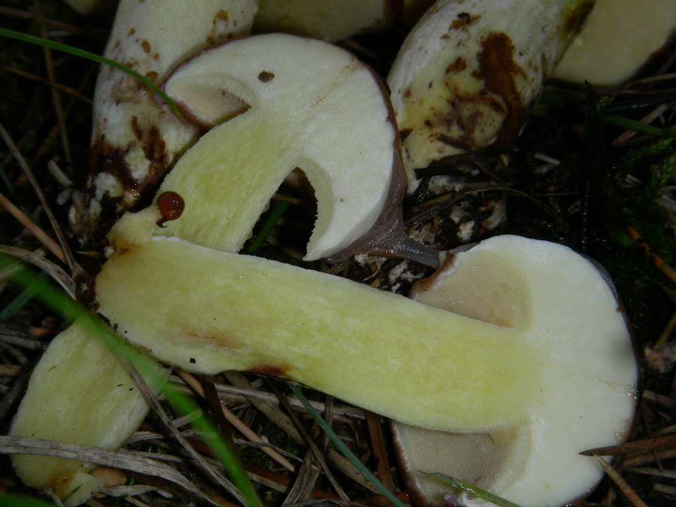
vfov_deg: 13.1
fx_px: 2207
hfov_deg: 17.4
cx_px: 338
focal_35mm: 113
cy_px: 254
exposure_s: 1/120
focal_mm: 18.9
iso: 50
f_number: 6.8
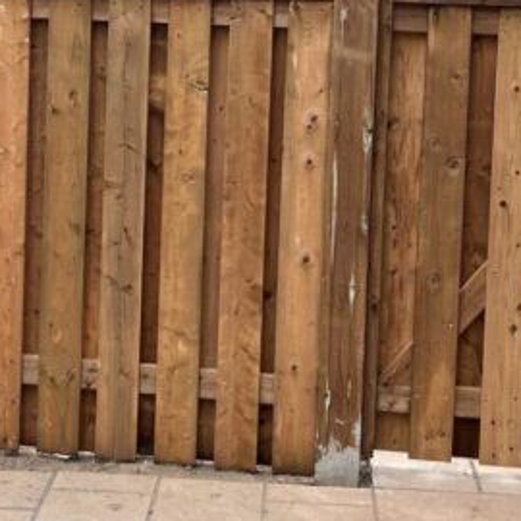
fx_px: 1481
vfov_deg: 19.6
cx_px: 102
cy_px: 46
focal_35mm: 87
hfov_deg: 19.7
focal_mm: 5.7
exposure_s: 1/949
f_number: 1.5
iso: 50
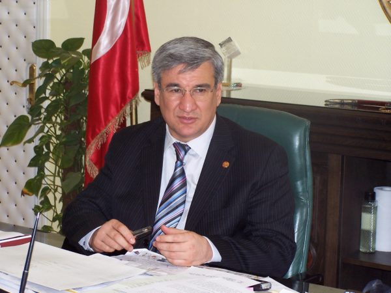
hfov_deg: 16.8
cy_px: 146
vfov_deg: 12.7
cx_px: 196
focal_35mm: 117
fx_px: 1322
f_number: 3.2
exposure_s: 1/90
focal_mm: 19.4
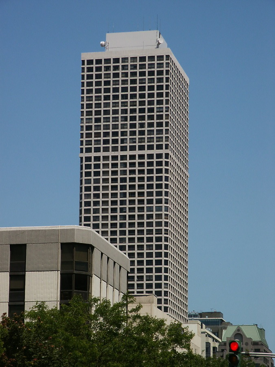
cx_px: 138
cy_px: 184
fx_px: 1472
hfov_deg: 10.7
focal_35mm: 139
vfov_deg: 14.2
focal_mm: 28.23
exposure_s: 1/350
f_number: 8
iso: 64
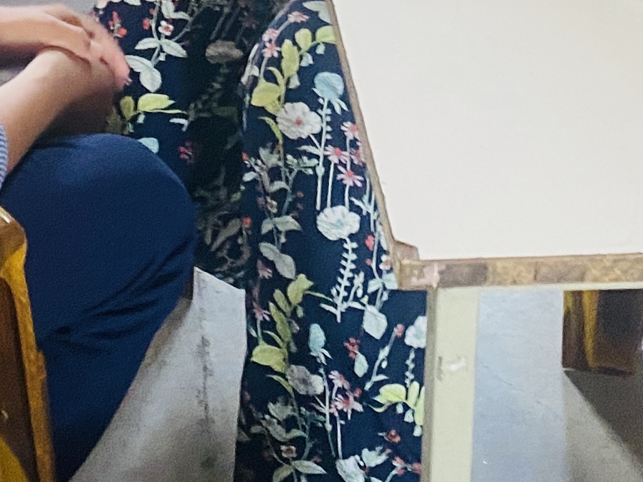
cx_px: 148
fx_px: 1895
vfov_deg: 12.8
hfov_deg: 19.1
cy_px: -448
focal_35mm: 102
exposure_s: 1/60
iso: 160
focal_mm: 4.25
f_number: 1.8
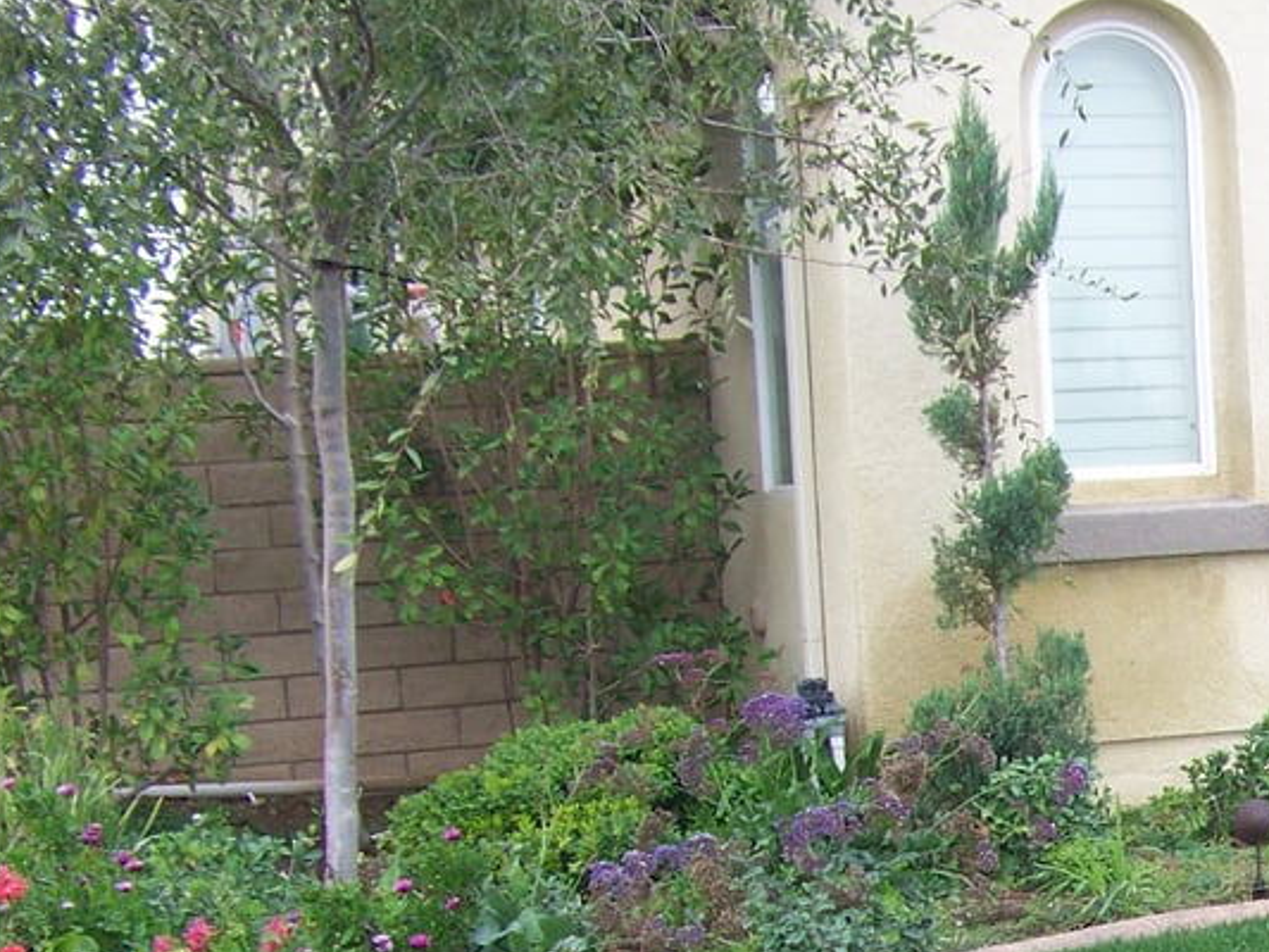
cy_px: 995
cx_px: 1556
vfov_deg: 16.0
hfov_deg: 20.3
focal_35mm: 90
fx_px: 3300
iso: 64
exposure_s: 1/30
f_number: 3.2
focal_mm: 5.85
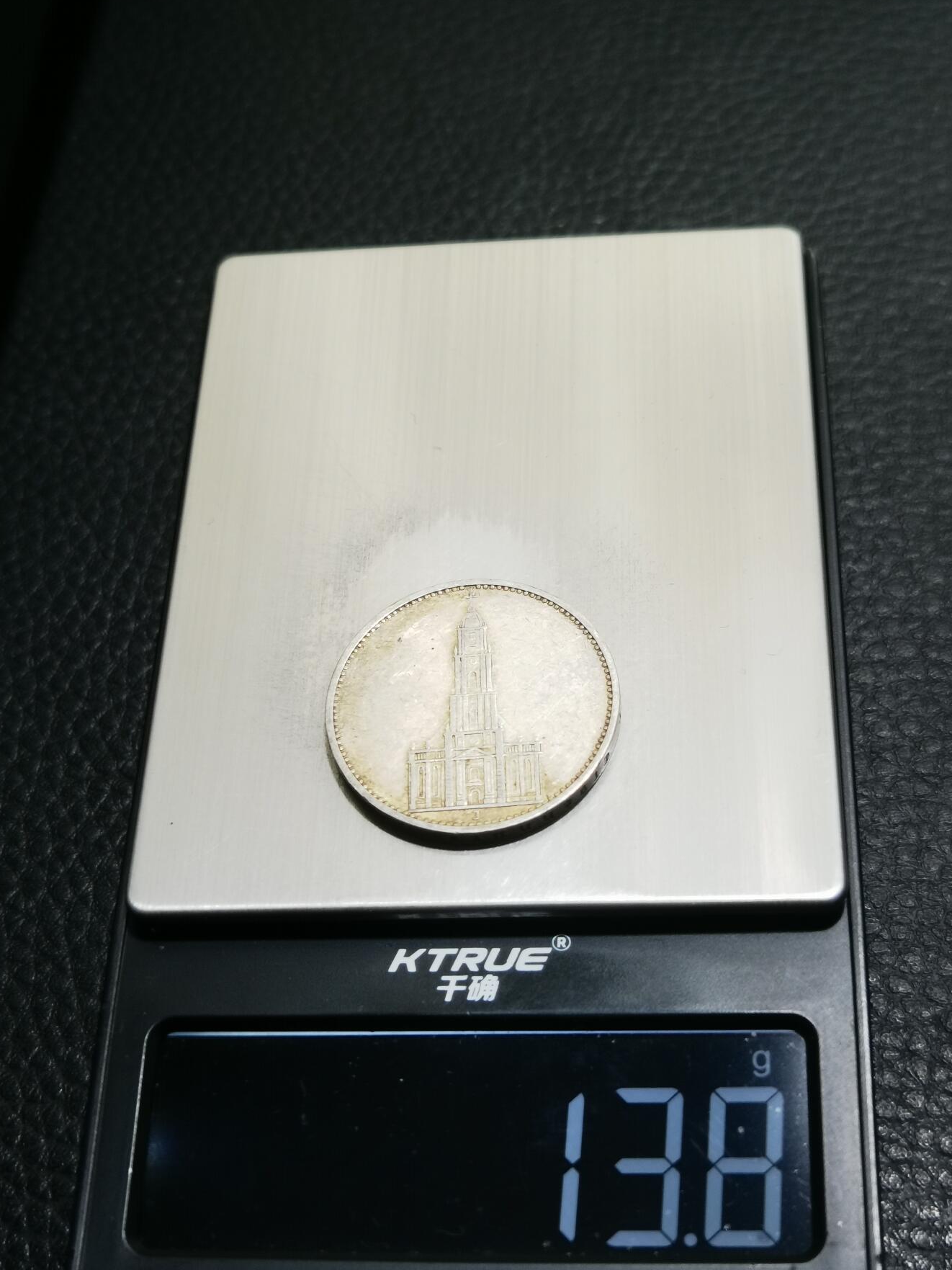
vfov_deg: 38.9
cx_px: 480
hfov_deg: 29.7
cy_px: 627
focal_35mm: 49
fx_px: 1797
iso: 100
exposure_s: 1/100
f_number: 1.9
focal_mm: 6.67
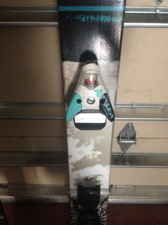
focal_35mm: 33
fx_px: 214
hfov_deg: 42.9
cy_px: 112
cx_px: 84
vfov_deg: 55.4
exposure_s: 1/15
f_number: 2.4
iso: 400
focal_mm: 4.12
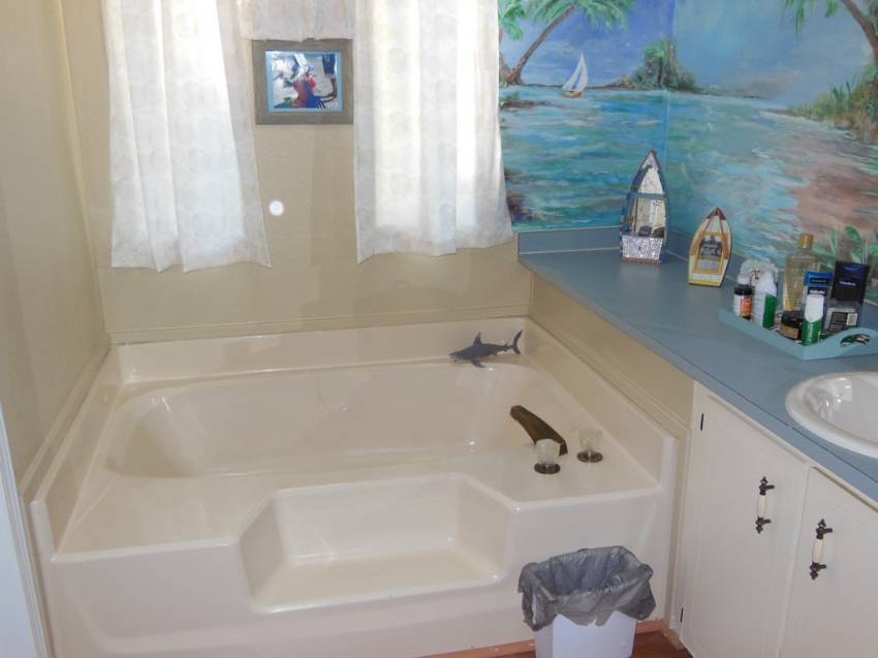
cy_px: 329
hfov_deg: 54.0
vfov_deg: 41.8
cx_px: 439
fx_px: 862
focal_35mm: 34
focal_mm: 6
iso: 200
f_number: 3.9
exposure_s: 1/30
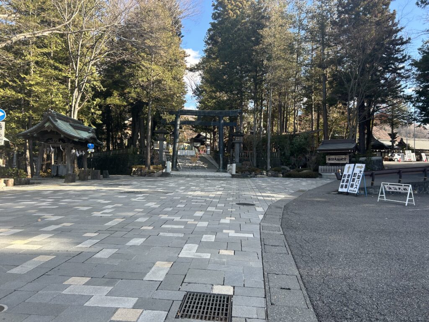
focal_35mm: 26
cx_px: 214
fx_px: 322
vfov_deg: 53.1
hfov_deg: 67.3
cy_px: 161
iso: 50
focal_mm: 5.7
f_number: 1.5
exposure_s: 1/639
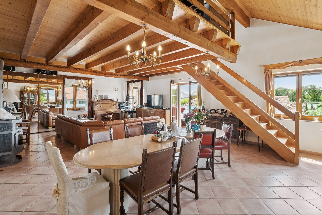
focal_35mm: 16
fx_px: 143
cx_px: 161
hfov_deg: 96.7
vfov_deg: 73.8
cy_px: 108
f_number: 8
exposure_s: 1/4
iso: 100
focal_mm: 16
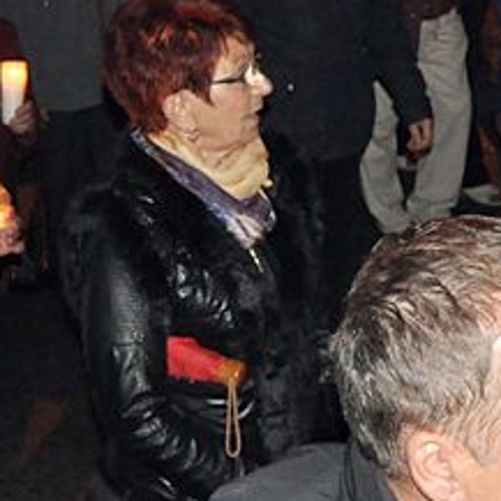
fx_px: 1714
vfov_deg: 16.4
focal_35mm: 105
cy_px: 38
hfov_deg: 16.5
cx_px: 113
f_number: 5
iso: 2000
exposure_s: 1/60
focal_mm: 21
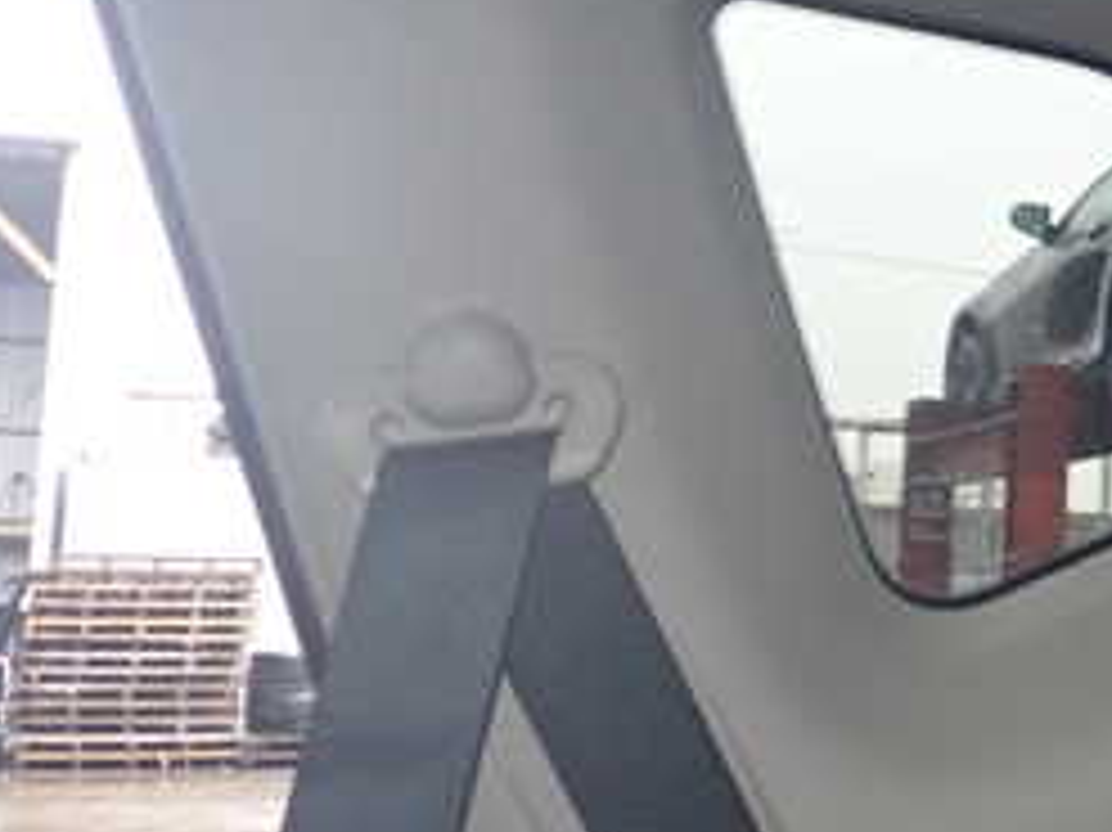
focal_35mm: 73
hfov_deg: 24.3
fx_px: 2344
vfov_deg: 20.1
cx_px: 1324
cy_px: 261
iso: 640
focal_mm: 5.4
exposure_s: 1/30
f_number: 6.3
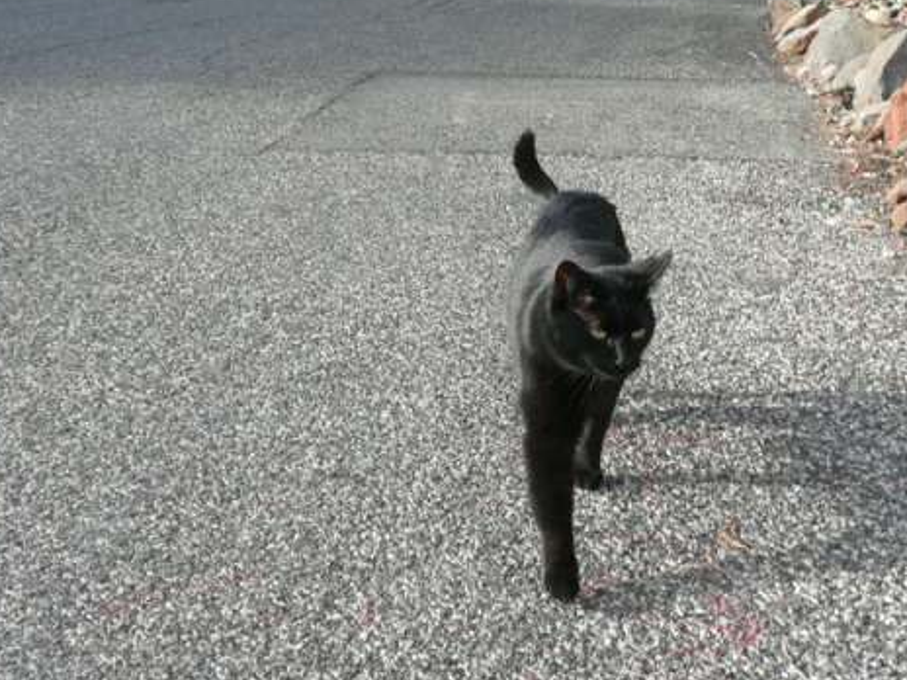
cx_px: 475
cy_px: 313
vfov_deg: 27.5
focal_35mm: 53
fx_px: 1389
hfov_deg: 36.2
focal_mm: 5.2
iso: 100
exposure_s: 1/160
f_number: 3.5
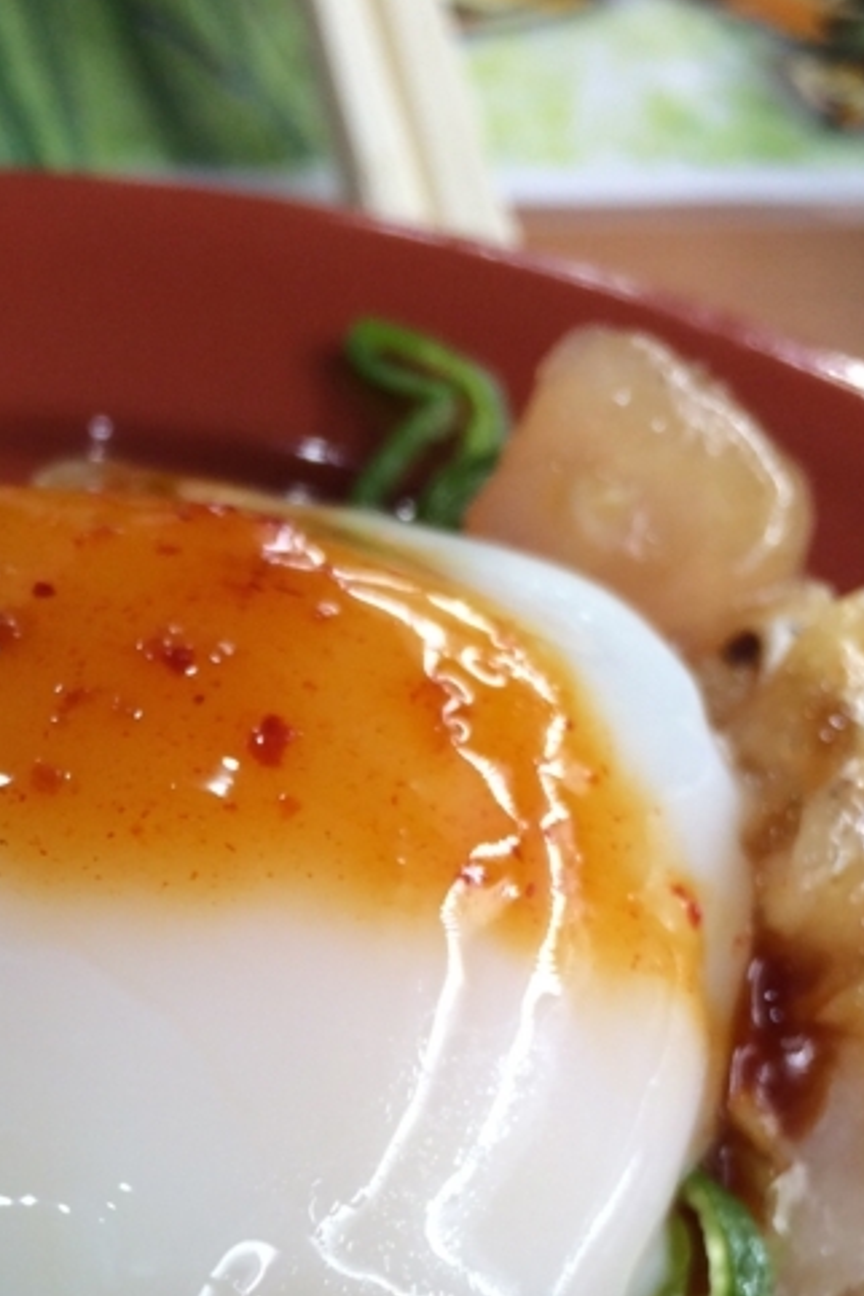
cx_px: 43
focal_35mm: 64
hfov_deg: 20.7
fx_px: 2304
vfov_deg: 30.0
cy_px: 1178
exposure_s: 1/100
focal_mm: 4.15
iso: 64
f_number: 2.2
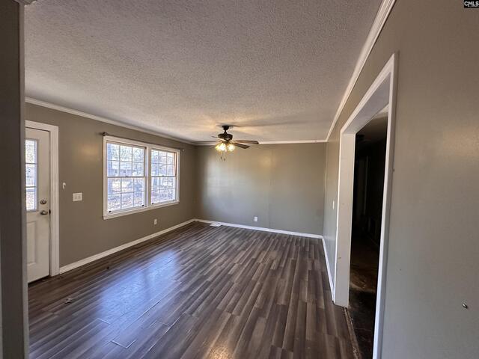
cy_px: 180
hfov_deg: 102.1
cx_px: 240
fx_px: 194
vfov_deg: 85.7
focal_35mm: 14
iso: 160
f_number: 2.2
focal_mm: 2.22
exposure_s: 1/60
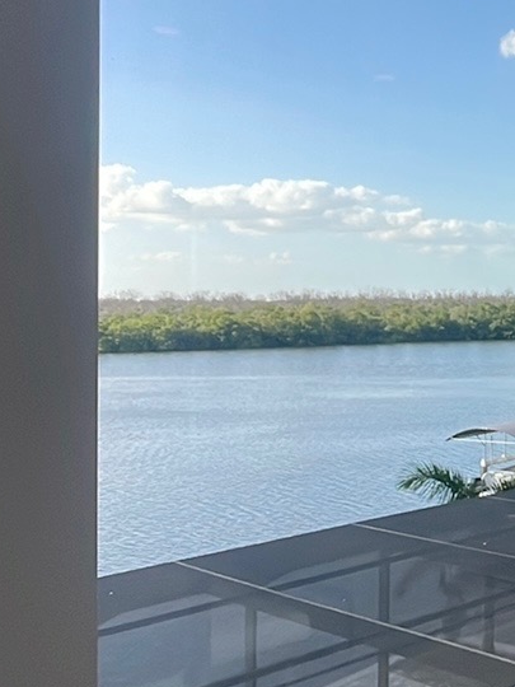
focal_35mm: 40
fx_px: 793
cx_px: 701
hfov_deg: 28.3
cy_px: 280
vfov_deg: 46.6
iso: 25
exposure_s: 1/120
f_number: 2.4
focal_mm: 1.54
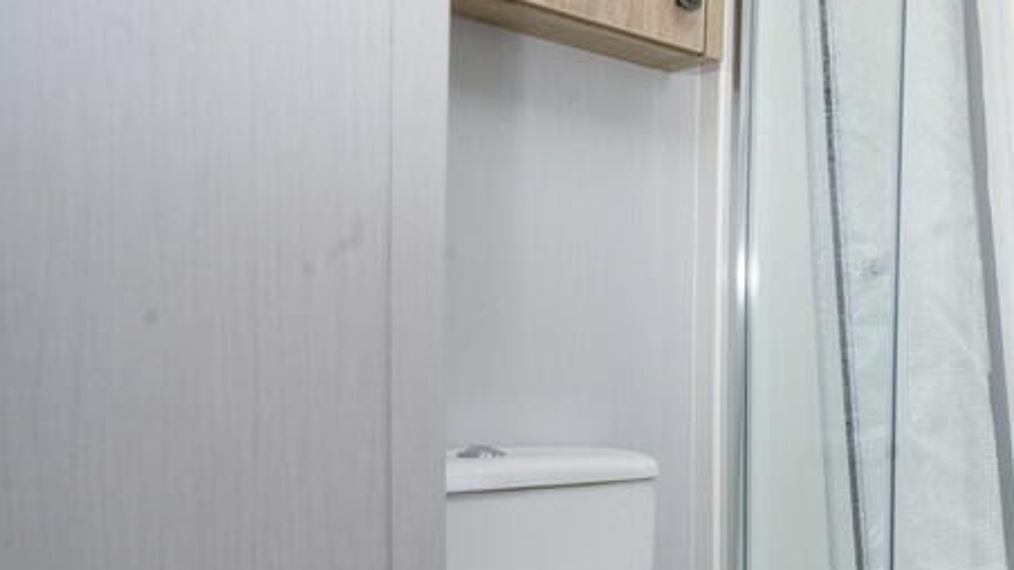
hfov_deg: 40.9
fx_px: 1021
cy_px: 416
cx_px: 1146
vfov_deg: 30.7
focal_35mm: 38
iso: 640
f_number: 11
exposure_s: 1/60
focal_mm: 16
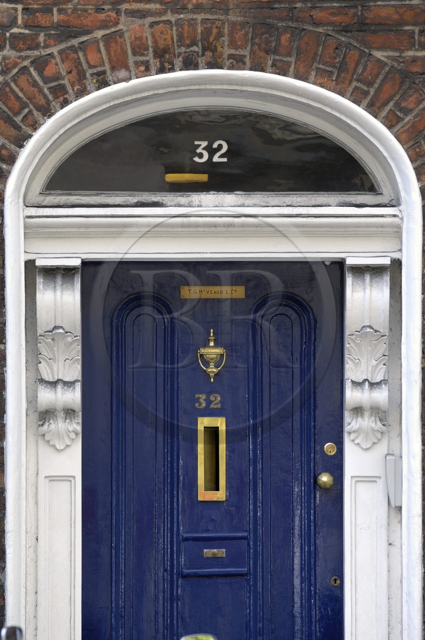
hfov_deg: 5.9
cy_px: 320
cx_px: 212
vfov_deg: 8.9
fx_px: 4129
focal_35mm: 232
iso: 100
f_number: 4
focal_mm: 155
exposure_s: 1/250
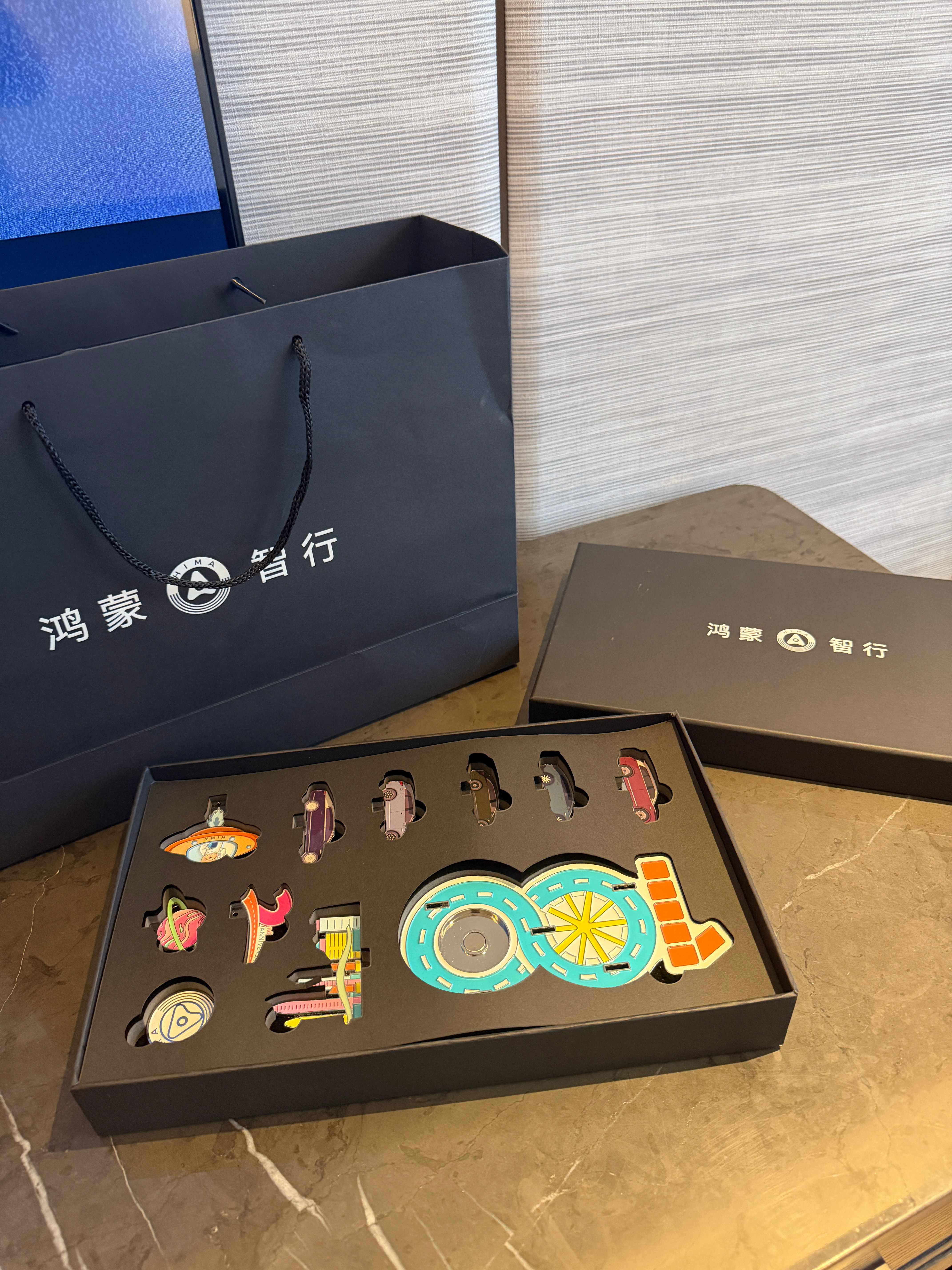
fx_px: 880
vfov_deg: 71.6
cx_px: 476
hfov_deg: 56.8
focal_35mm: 24
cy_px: 635
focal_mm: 6.76
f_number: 1.78
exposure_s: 1/58
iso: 640
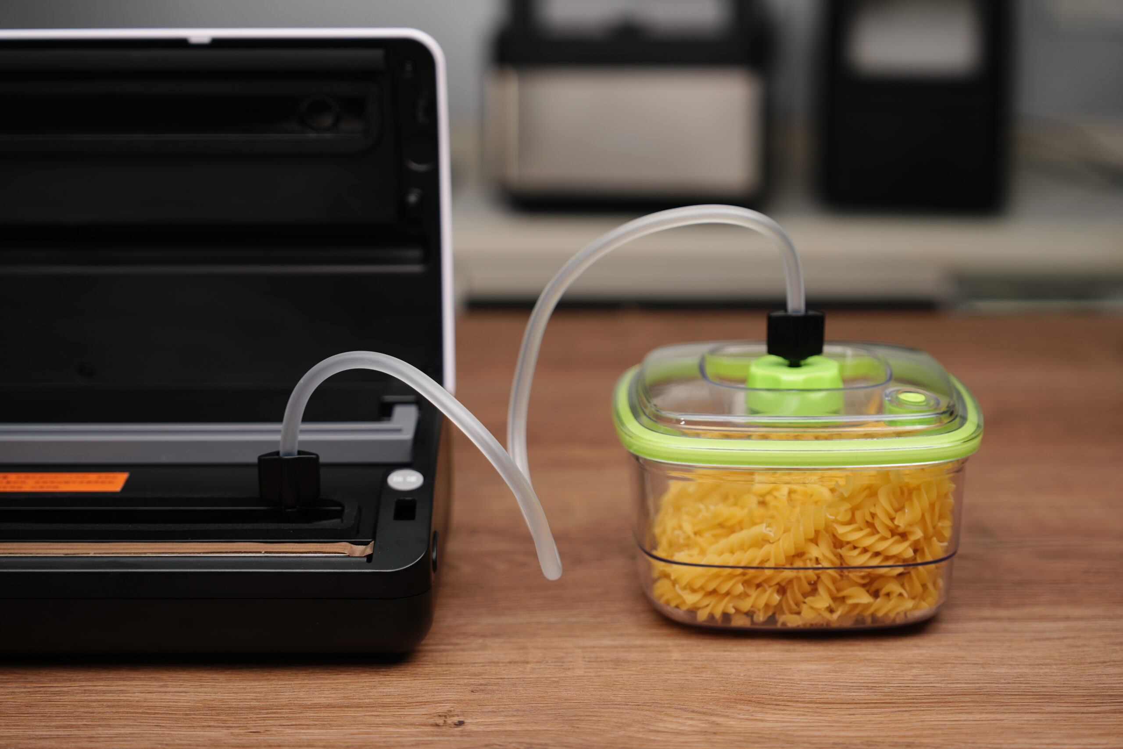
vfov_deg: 19.5
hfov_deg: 28.8
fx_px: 2184
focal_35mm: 70
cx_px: 562
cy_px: 374
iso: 100
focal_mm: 70
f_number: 2.8
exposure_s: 1/250
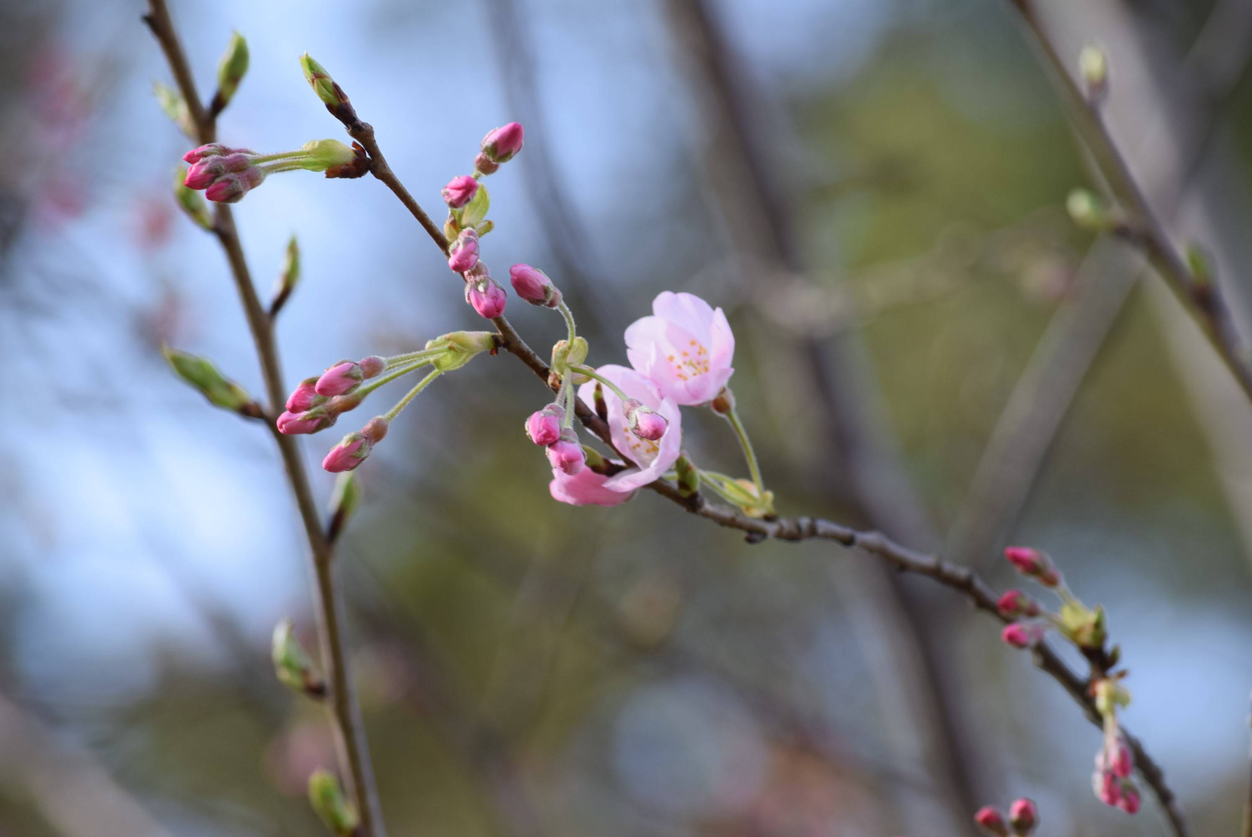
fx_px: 8875
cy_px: 418
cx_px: 626
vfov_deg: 5.4
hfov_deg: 8.1
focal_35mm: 255
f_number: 8
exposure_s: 1/250
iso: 280
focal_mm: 170
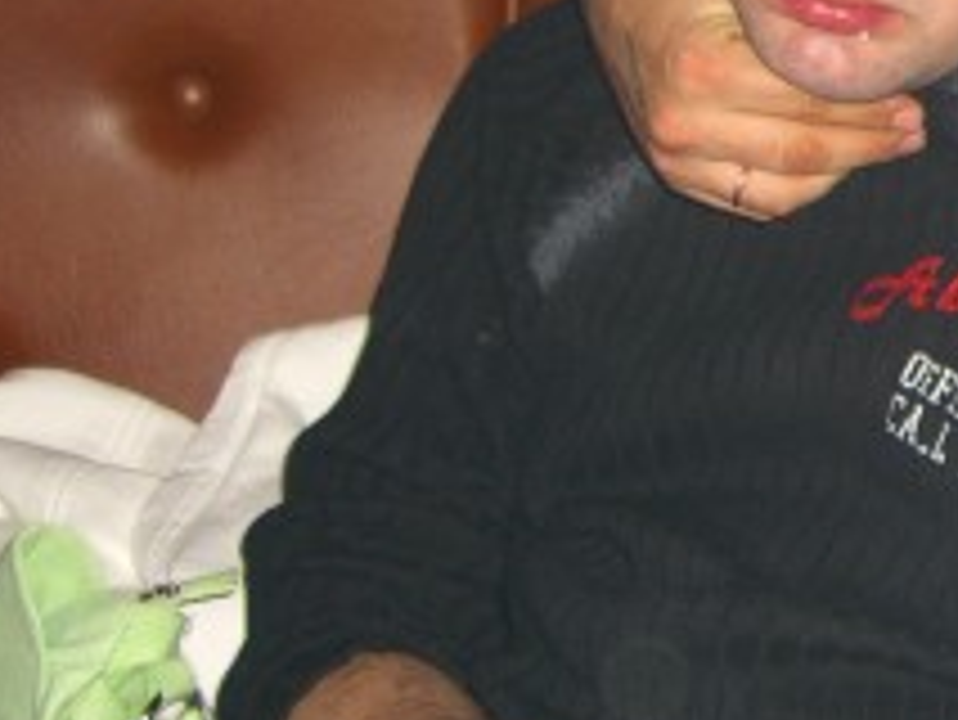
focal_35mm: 107
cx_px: 1174
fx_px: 2963
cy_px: 63
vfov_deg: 13.7
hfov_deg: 17.4
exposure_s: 1/60
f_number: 2.8
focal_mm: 7.9
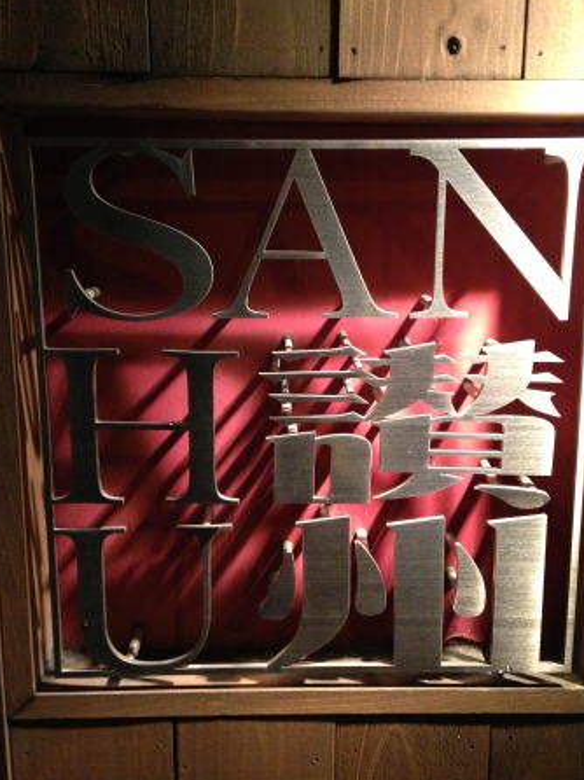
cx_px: 300
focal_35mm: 37
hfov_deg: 38.6
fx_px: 833
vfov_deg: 50.2
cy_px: 392
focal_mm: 4.13
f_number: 2.4
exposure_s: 1/20
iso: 400
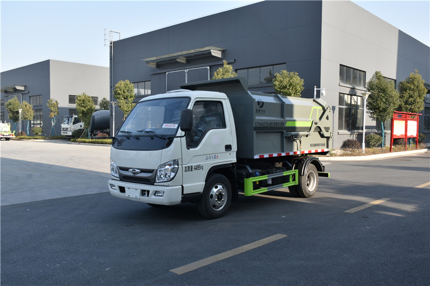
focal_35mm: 33
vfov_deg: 39.9
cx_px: 215
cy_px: 143
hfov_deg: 57.2
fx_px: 394
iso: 200
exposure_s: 1/250
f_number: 7.1
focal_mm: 22
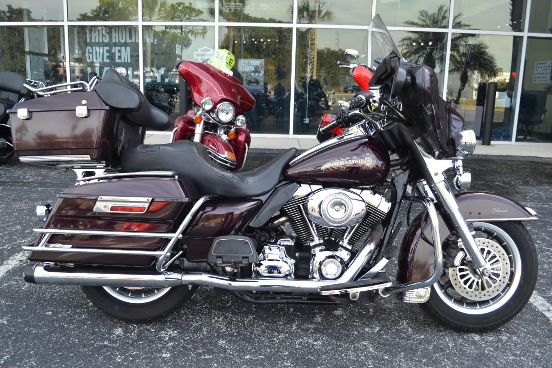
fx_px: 460
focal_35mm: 30
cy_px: 184
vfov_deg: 43.6
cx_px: 276
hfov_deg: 61.9
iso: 200
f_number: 5.6
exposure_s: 1/125
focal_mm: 20
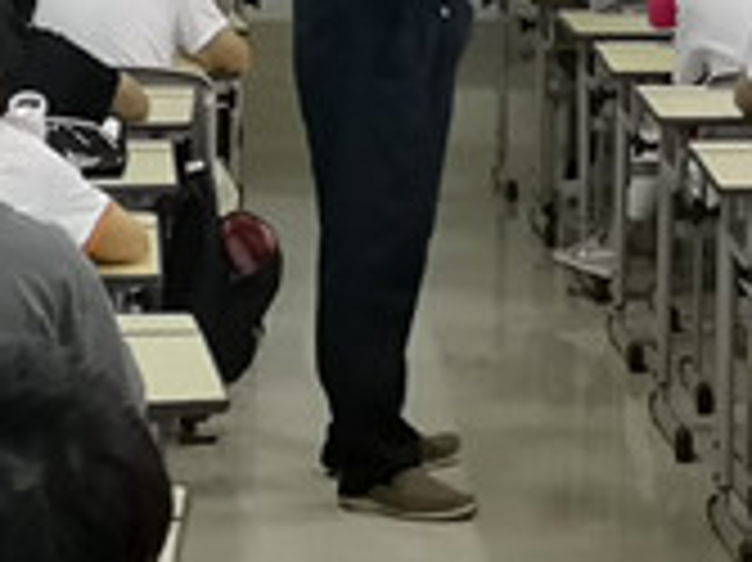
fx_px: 3712
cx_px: 851
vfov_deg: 8.6
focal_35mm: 171
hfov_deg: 11.4
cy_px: -106
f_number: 1.8
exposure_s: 1/100
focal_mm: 4.75
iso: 400
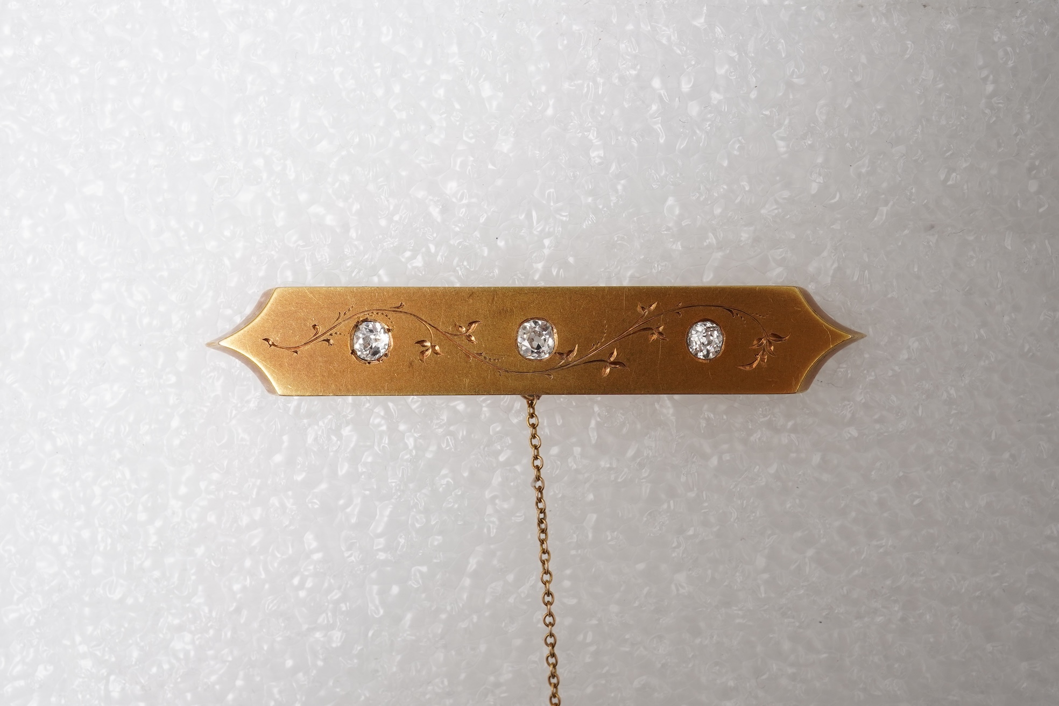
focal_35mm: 45
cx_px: 530
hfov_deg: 43.6
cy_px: 353
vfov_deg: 29.9
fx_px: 1324
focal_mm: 30
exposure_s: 1/125
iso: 320
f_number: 20
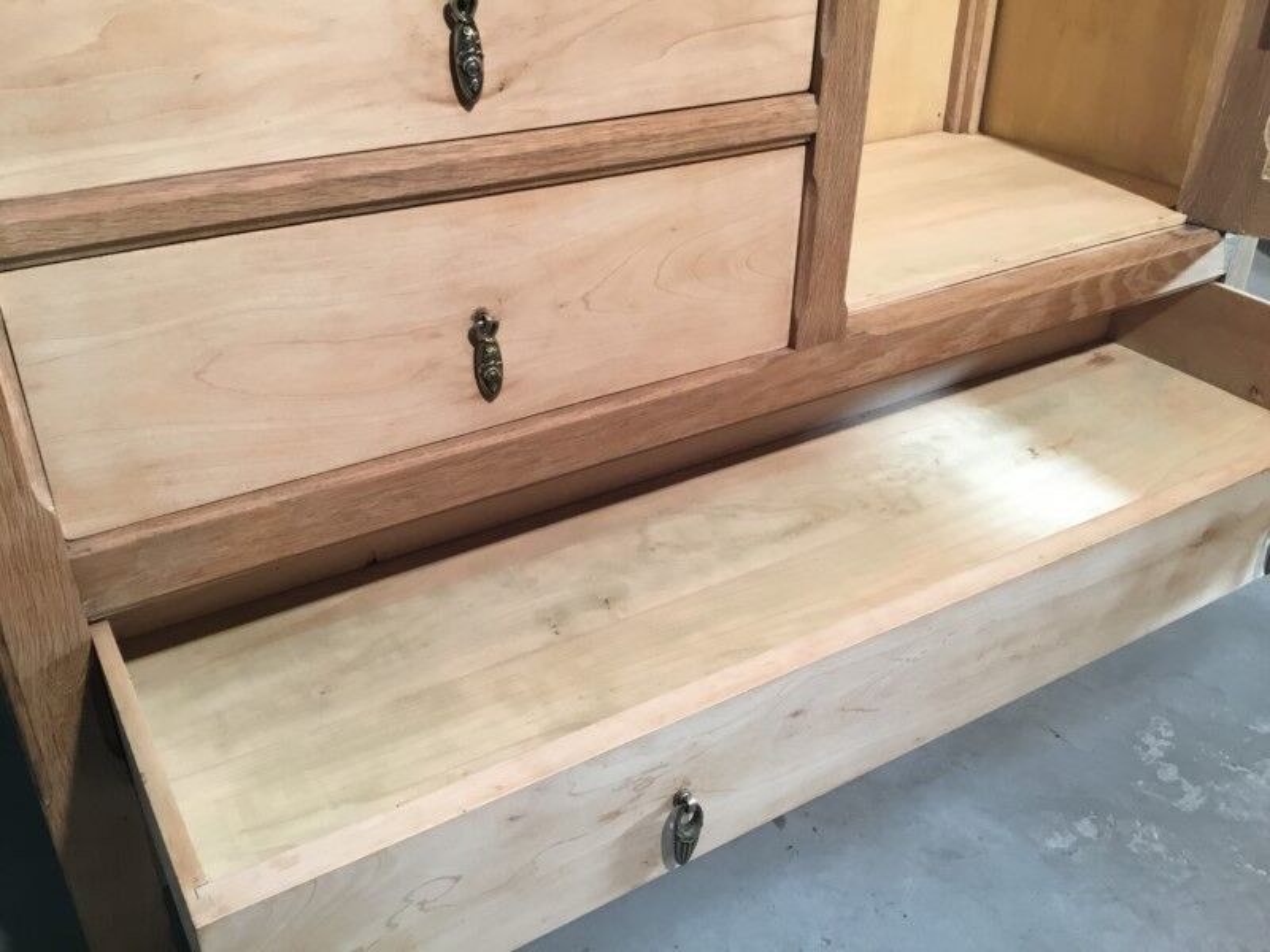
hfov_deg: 58.4
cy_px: 476
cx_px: 635
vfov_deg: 45.4
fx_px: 1137
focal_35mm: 31
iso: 80
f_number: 2.4
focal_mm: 3.3
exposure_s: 1/33
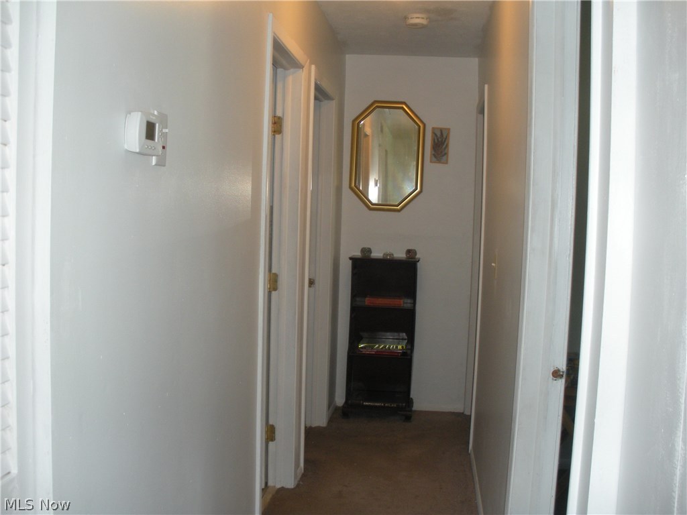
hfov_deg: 51.4
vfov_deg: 39.7
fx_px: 714
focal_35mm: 36
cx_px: 344
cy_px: 258
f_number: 3.5
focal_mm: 6.3
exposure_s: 1/30
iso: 123
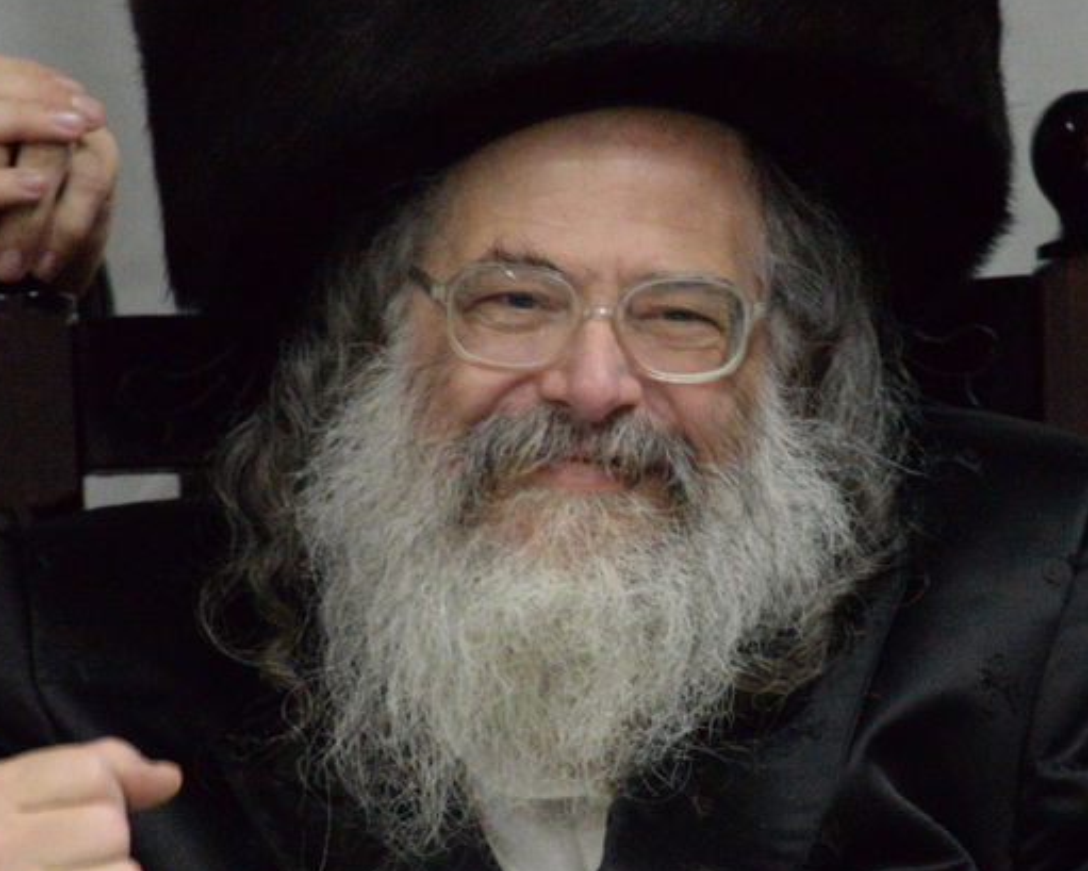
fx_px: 24831
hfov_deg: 2.5
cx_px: 643
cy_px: 563
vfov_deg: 2.0
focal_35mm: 771
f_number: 6.3
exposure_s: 1/100
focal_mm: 300
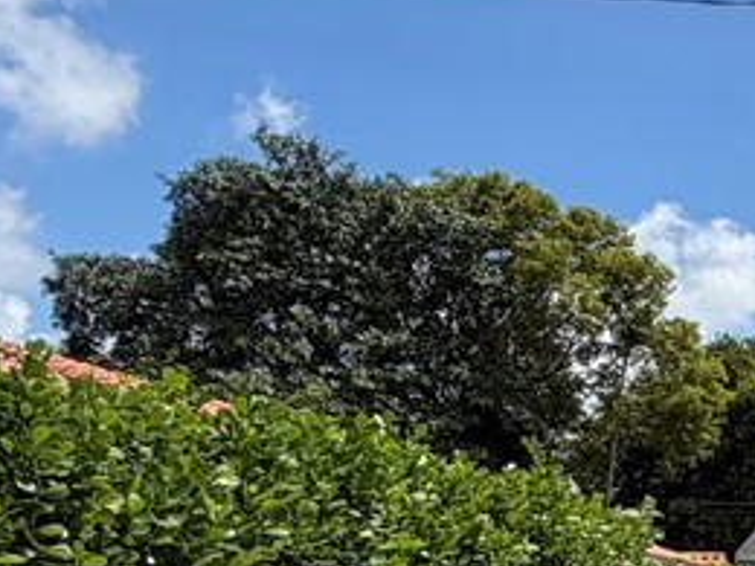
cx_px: 1408
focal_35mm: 86
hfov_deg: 17.7
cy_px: 557
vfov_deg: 16.8
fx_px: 1876
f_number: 2.2
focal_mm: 2.22
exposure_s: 1/970
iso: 20
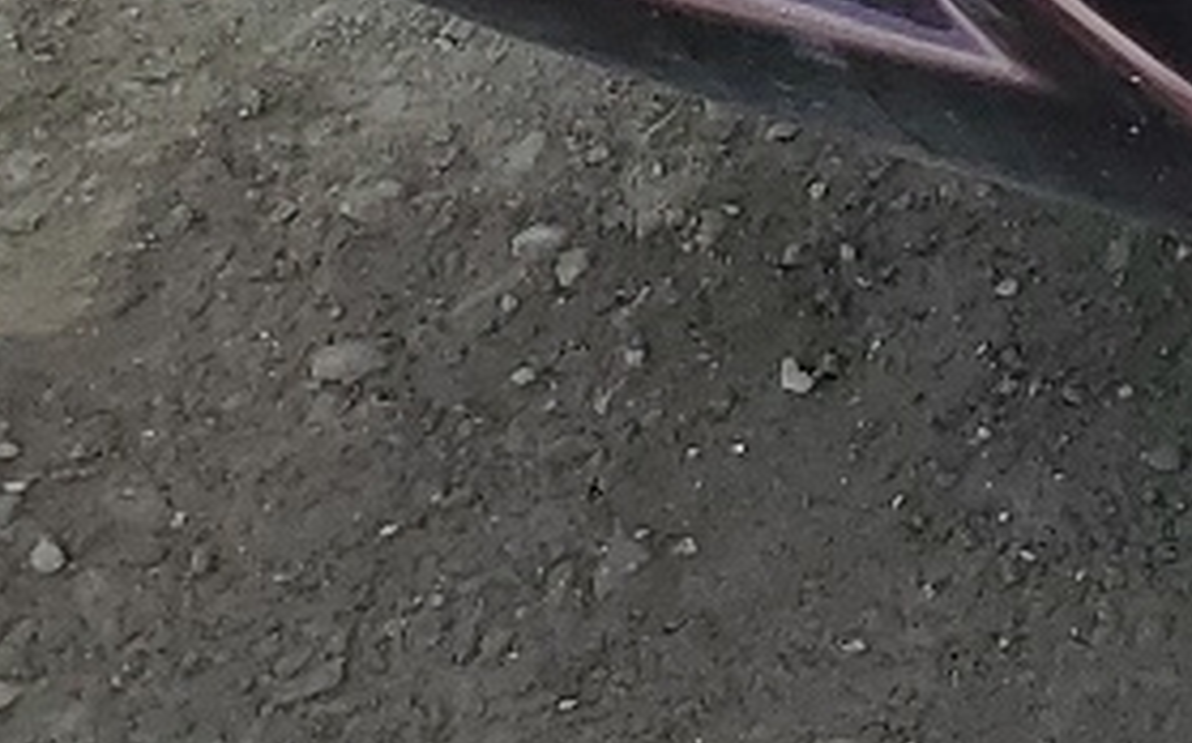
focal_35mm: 158
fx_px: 5130
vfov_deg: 7.3
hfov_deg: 10.8
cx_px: 3089
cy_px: -1542
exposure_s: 1/455
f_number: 1.5
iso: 50
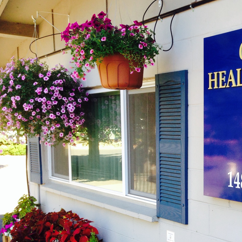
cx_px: 248
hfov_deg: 26.5
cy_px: 186
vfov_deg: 27.7
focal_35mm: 61
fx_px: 482
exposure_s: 1/122
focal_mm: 4.12
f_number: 2.4
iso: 50
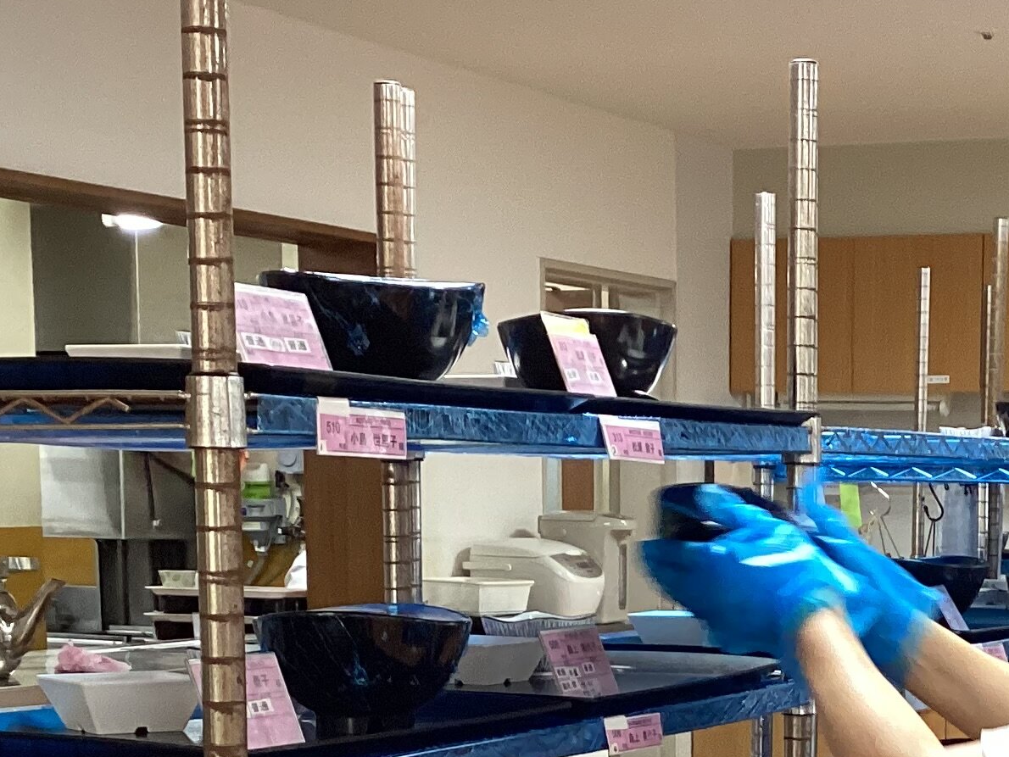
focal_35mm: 85
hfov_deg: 22.6
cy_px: 827
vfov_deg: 16.8
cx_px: 868
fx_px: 2478
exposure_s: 1/60
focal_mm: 3.3
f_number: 2.4
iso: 200
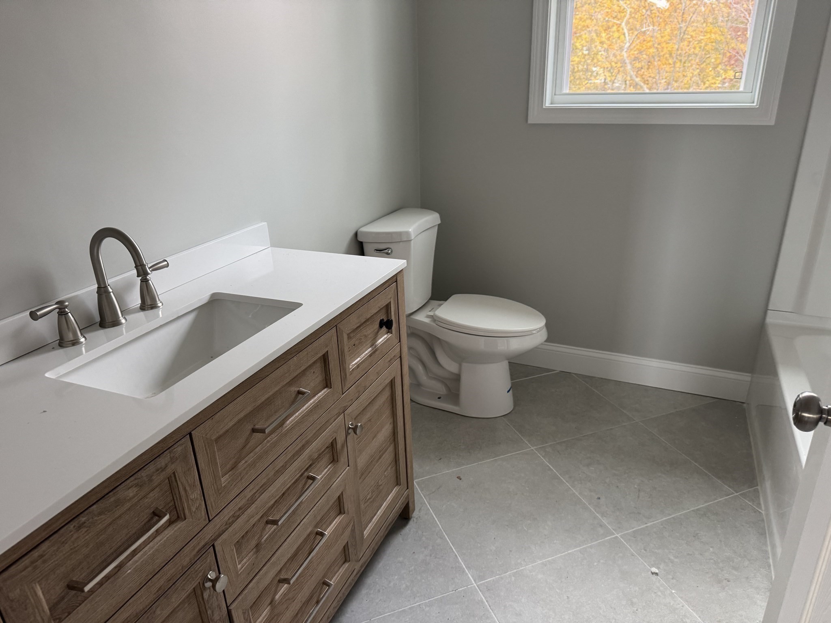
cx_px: 416
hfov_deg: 71.6
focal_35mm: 24
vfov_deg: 56.8
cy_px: 312
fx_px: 576
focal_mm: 6.76
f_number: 1.78
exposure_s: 1/60
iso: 320
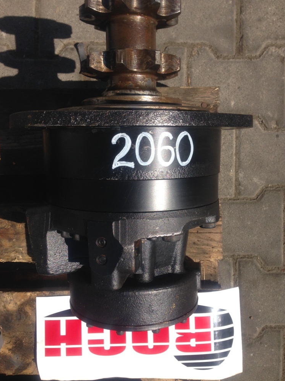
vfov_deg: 54.0
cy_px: 186
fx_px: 373
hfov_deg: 41.8
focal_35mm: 34
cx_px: 143
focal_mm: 4.12
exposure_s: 1/1550
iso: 50
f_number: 2.4
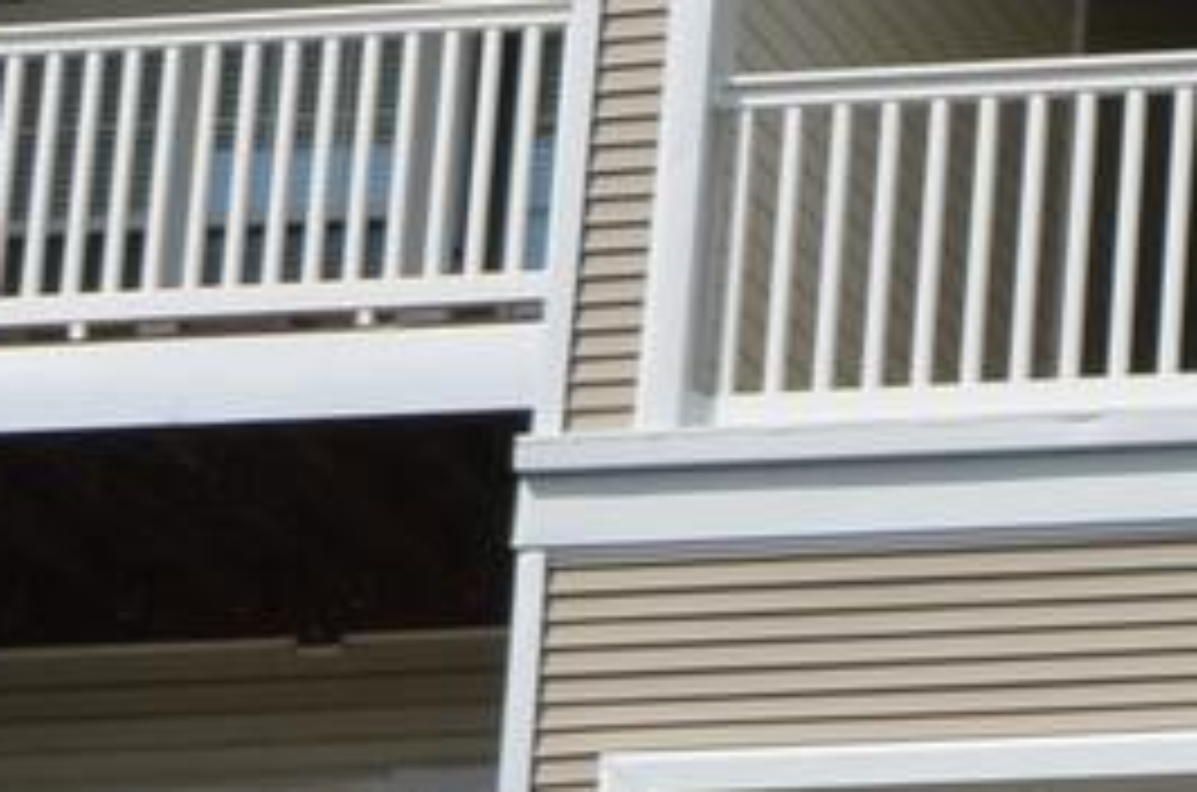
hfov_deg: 8.4
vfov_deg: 5.9
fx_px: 7662
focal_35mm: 231
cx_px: 2601
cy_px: 1174
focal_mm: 20
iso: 100
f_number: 9
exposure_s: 1/320
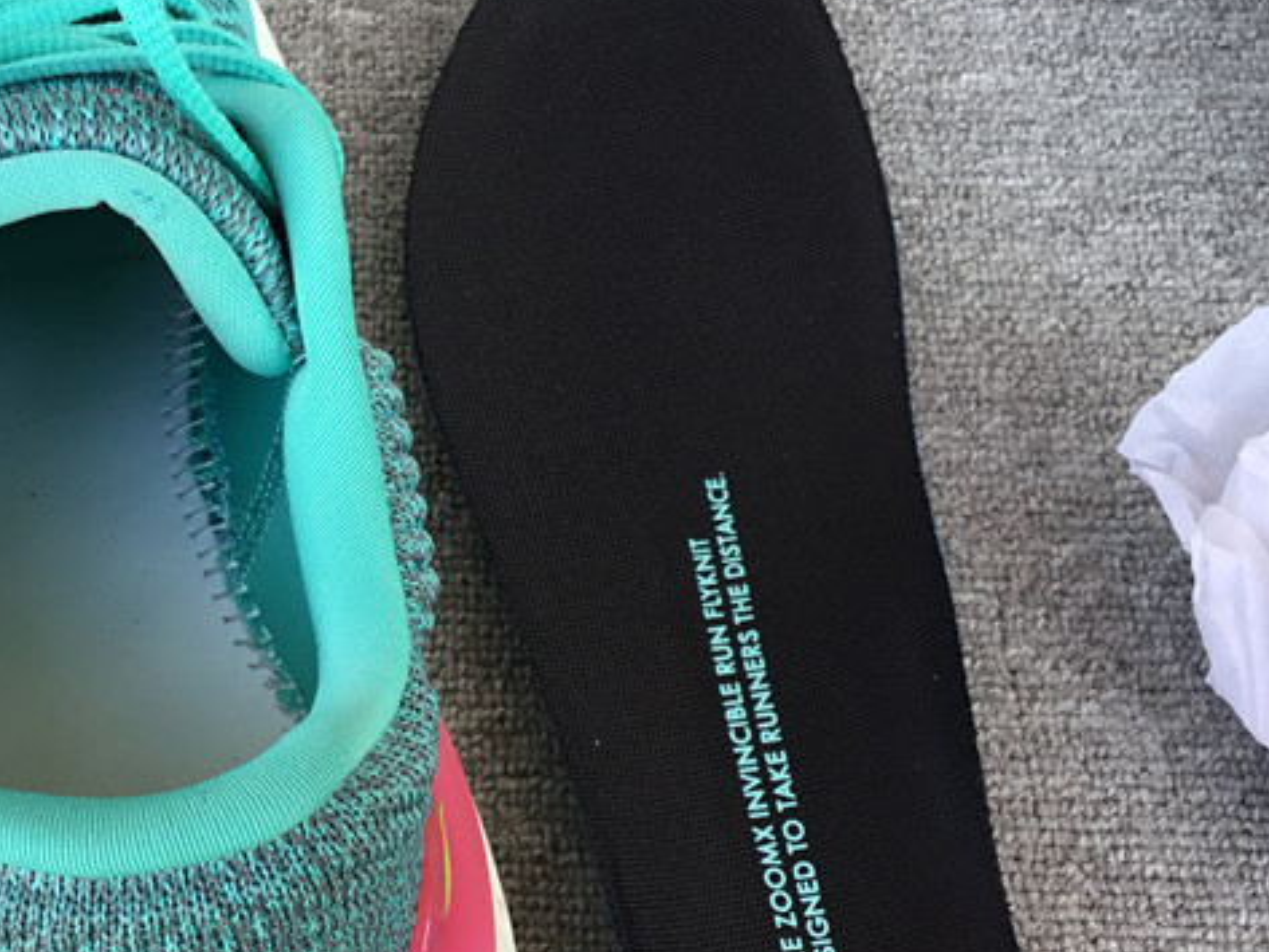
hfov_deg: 32.5
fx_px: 2163
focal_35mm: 59
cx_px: 467
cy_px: 479
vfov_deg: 24.8
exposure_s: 1/100
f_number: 2.4
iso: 32
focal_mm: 3.3
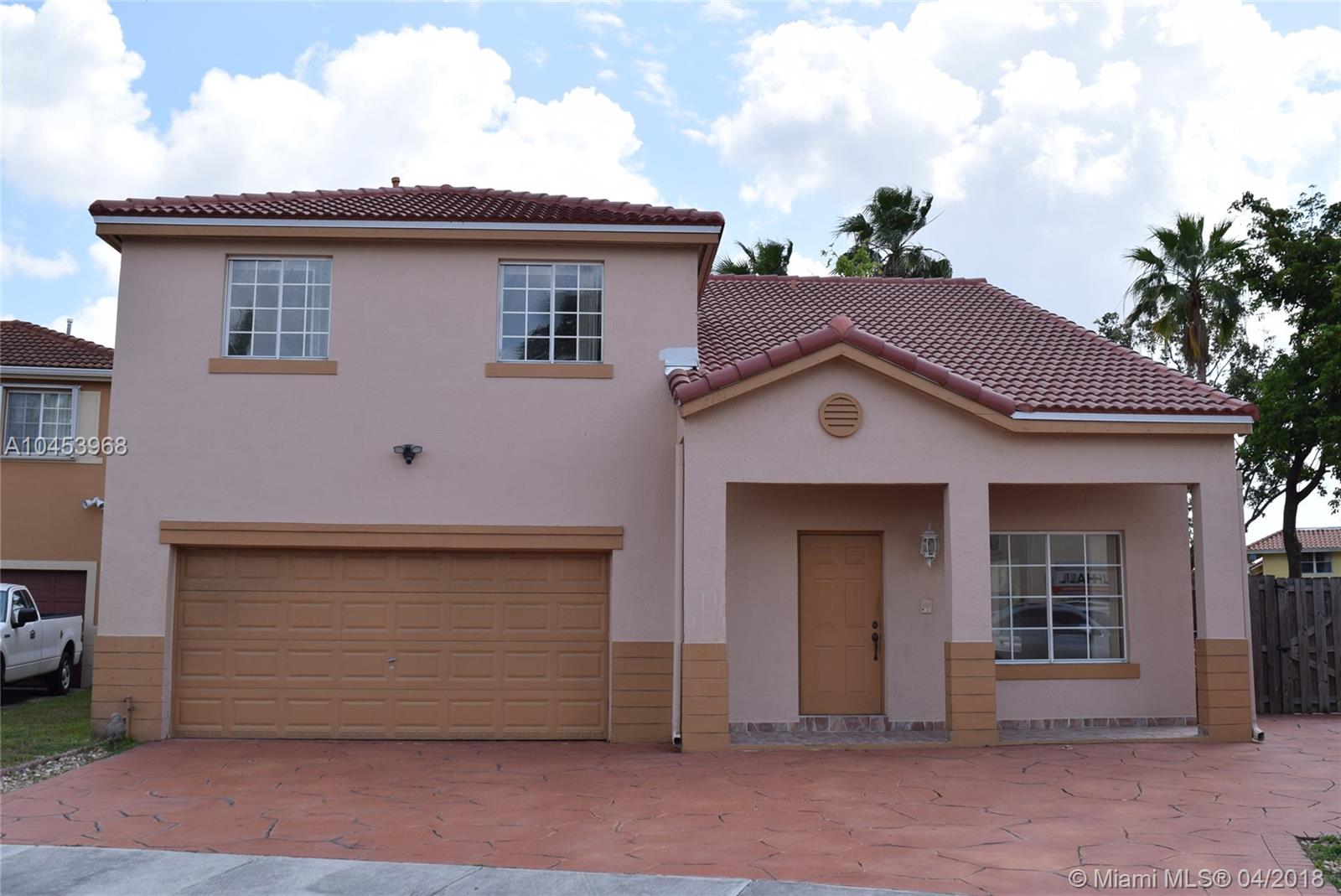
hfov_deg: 53.1
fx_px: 1342
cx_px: 670
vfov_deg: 36.9
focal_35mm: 36
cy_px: 448
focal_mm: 24
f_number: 10
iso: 200
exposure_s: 1/400
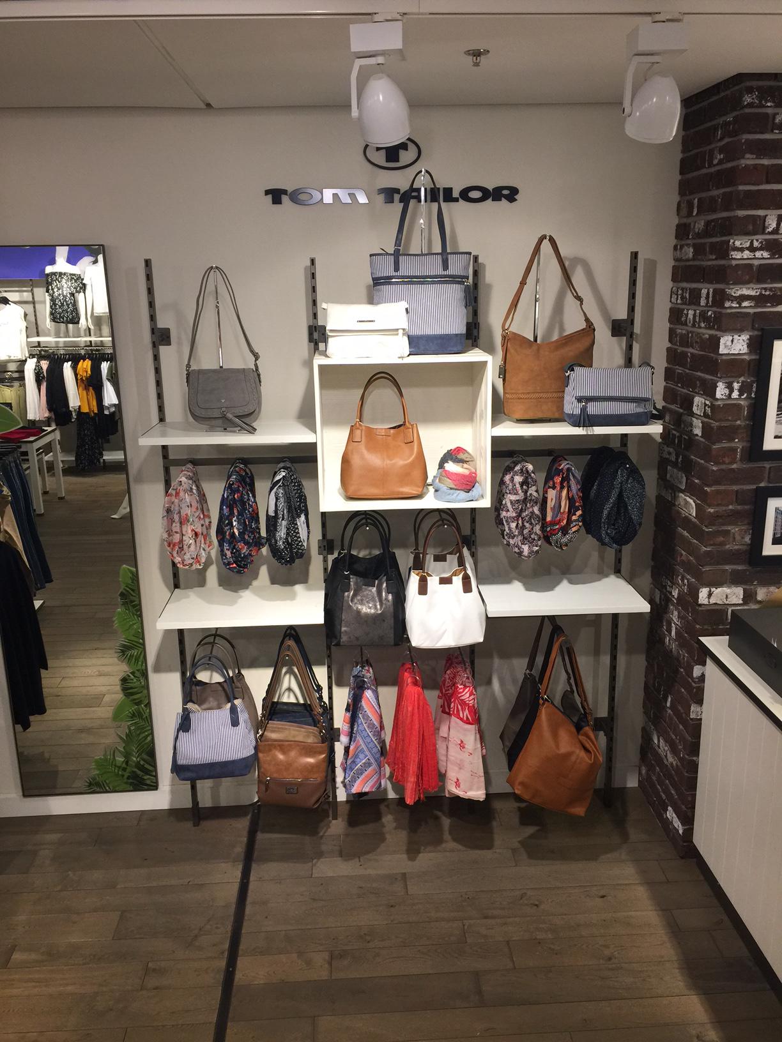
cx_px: 391
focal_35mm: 29
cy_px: 521
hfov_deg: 48.2
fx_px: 874
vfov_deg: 61.7
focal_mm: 4.15
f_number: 2.2
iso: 50
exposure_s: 1/33
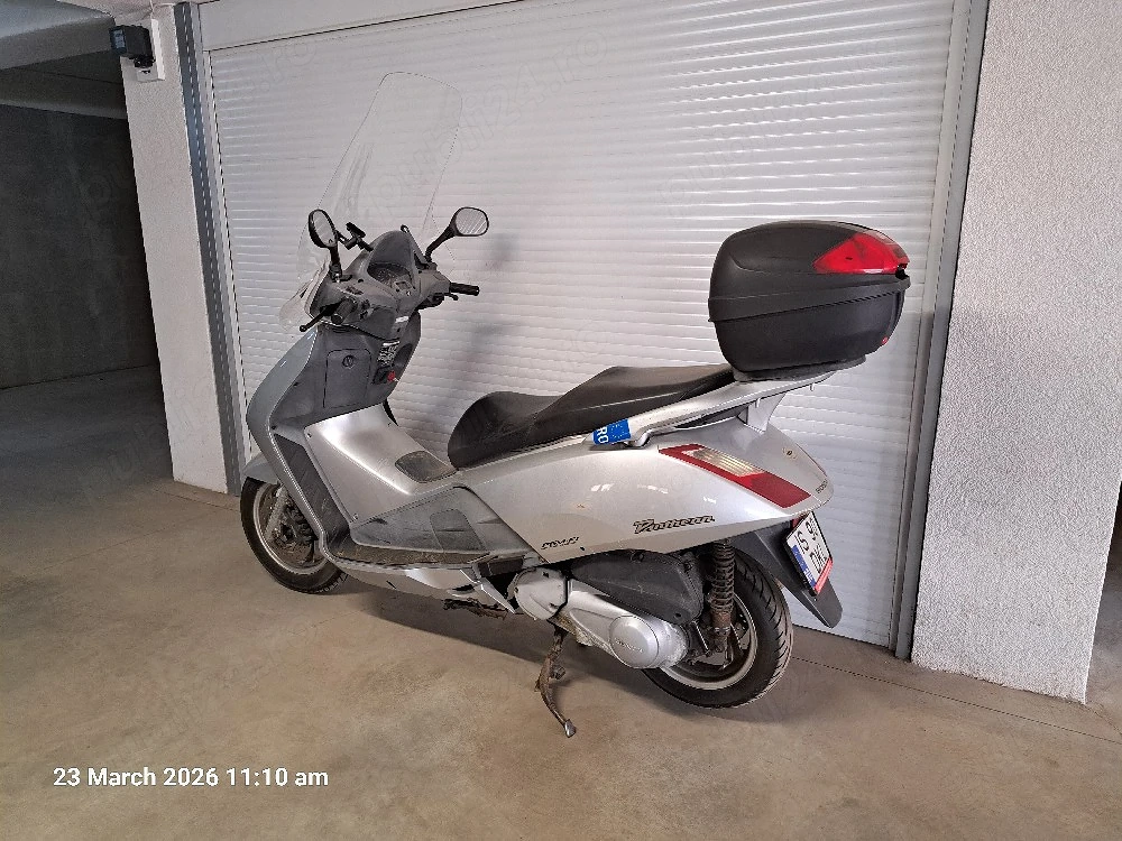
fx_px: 778
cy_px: 420
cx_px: 561
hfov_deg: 71.6
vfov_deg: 56.8
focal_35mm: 24
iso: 320
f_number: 1.8
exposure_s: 1/50
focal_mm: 5.23
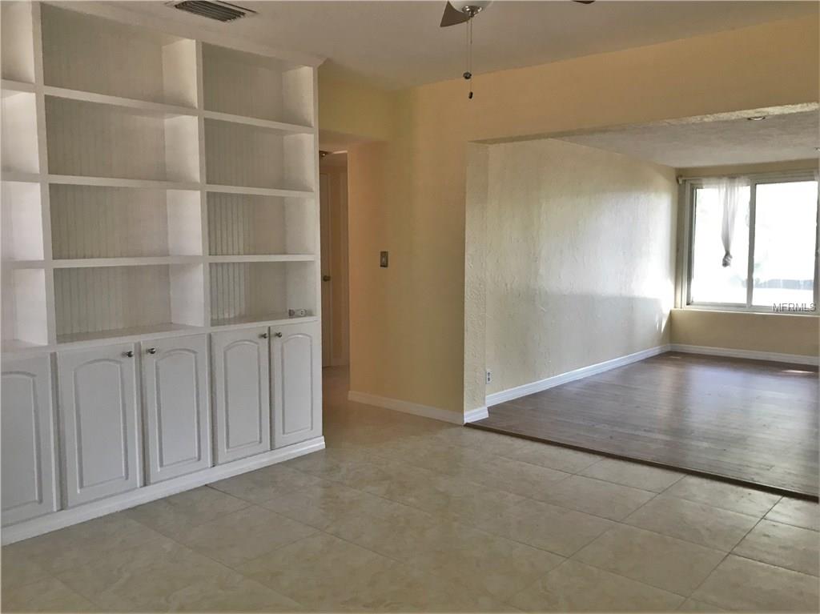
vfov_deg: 49.7
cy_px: 307
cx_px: 410
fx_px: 663
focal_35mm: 28
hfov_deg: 63.5
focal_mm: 3.99
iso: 50
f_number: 1.8
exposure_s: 1/15
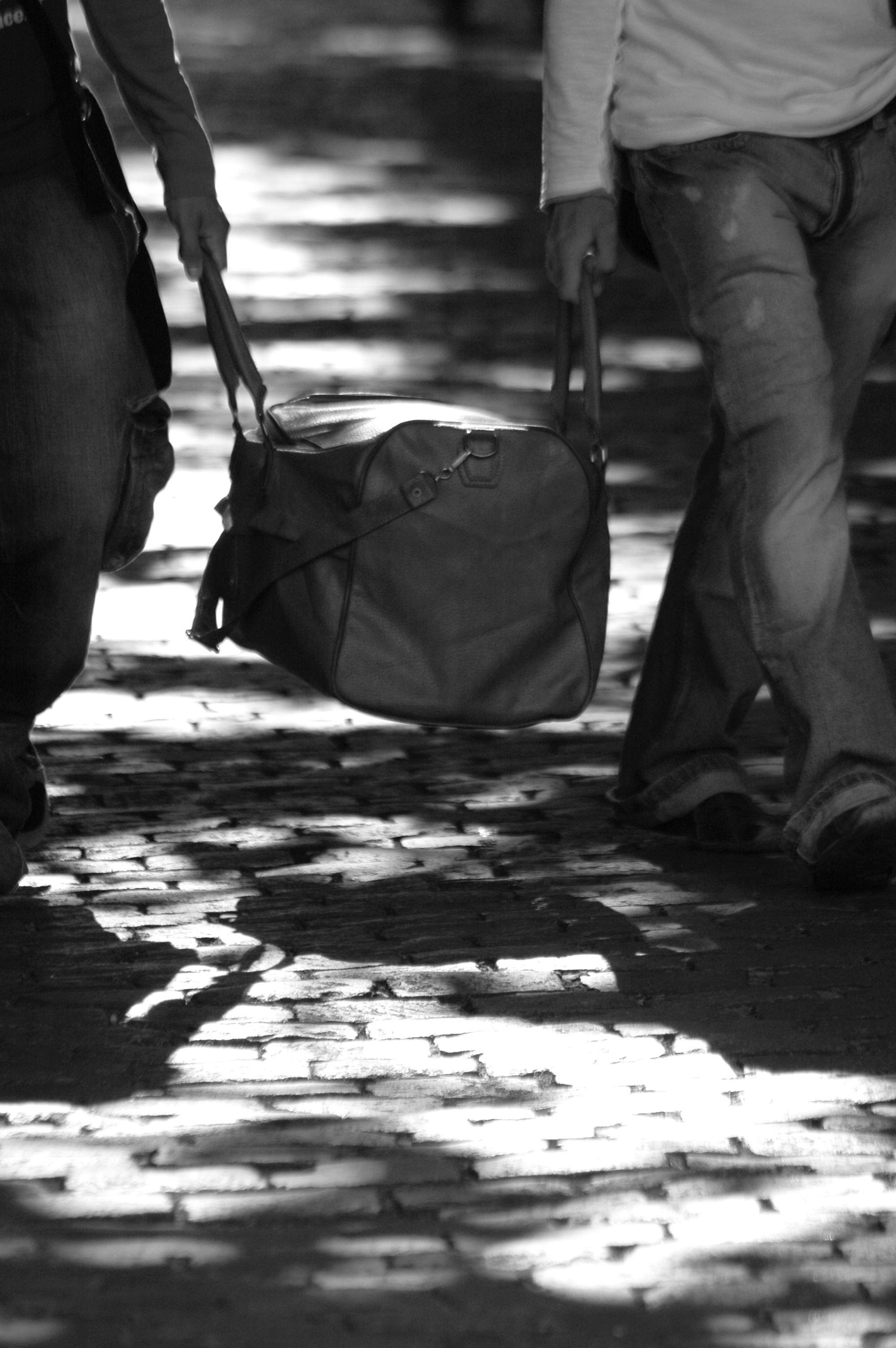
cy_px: 674
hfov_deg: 4.2
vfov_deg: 6.2
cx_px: 448
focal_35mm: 330
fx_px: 12342
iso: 200
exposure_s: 1/640
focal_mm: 220
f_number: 5
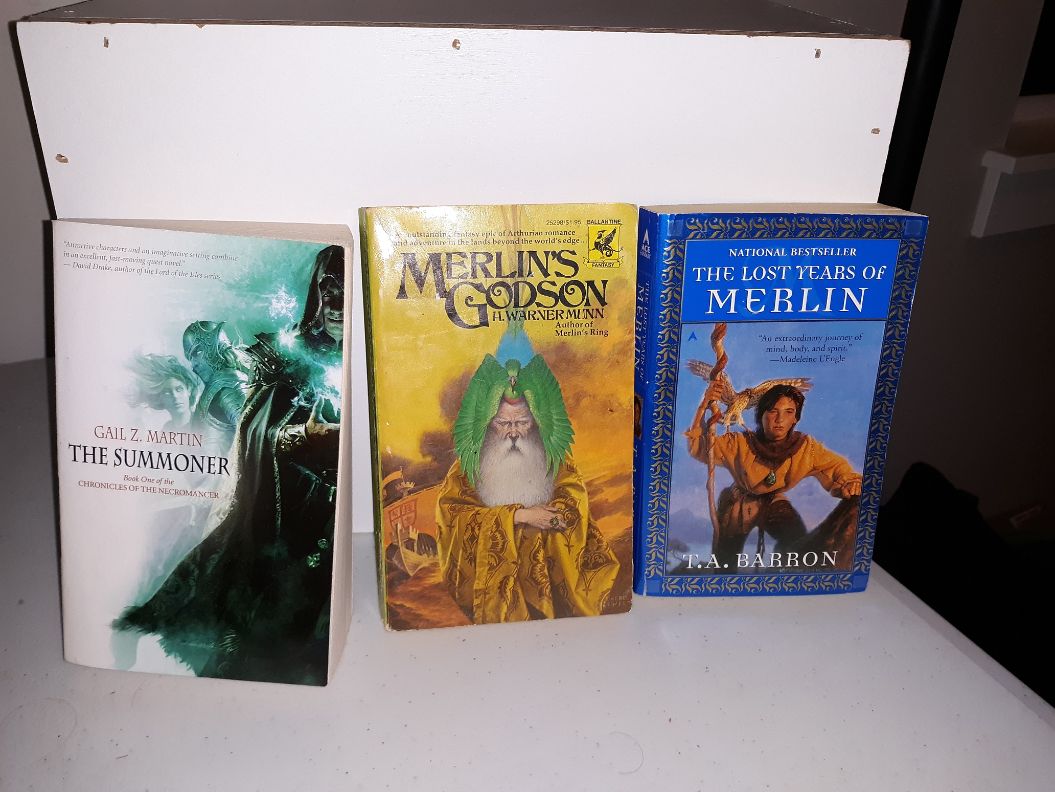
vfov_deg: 49.7
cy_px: 396
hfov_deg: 63.4
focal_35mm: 28
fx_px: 853
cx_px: 528
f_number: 1.7
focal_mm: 3.7
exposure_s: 1/120
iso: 80
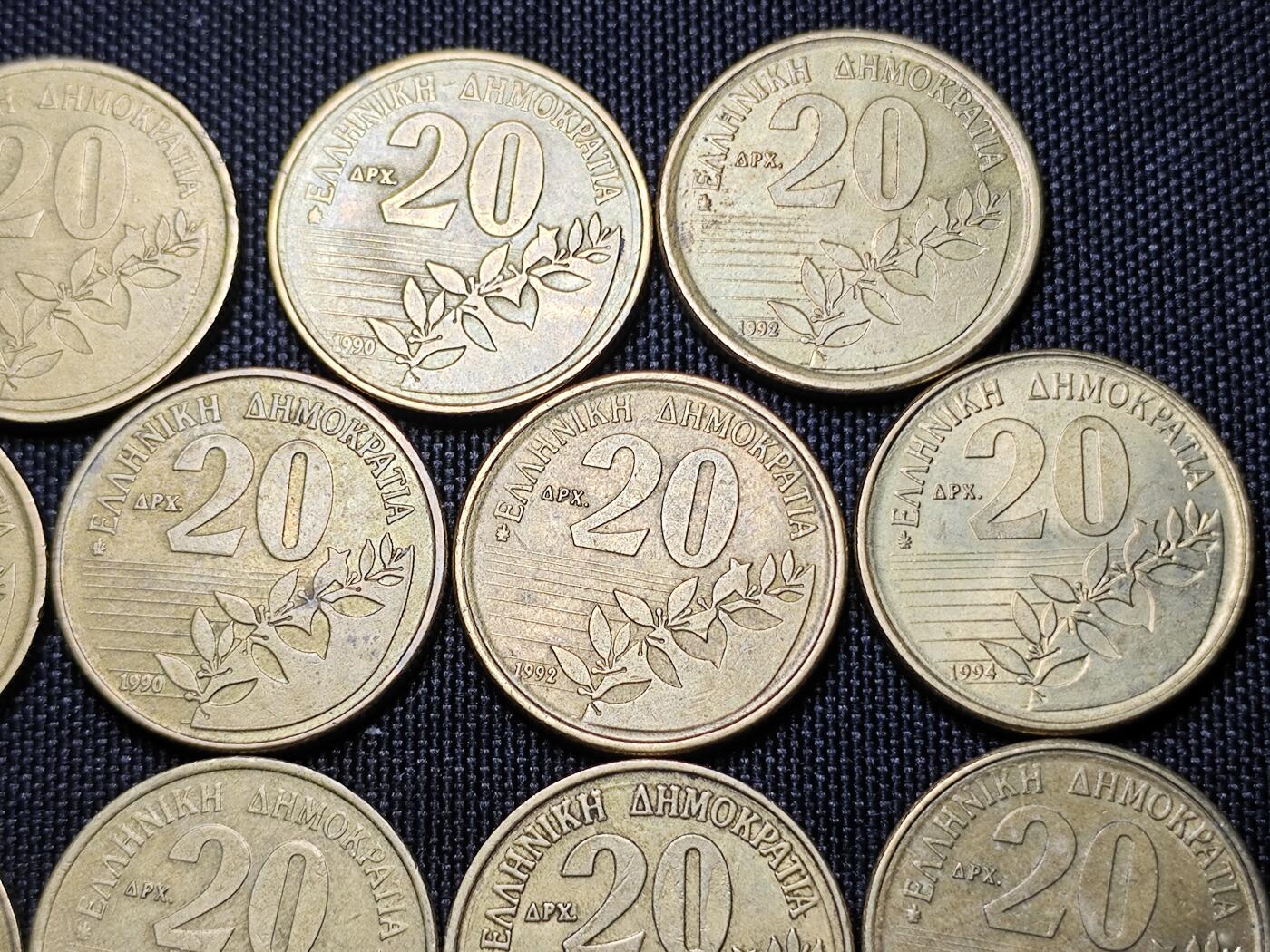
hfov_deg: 27.4
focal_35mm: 71
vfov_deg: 20.7
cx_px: 635
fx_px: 2605
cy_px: 476
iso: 50
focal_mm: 5.84
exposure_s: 1/116
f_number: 1.6
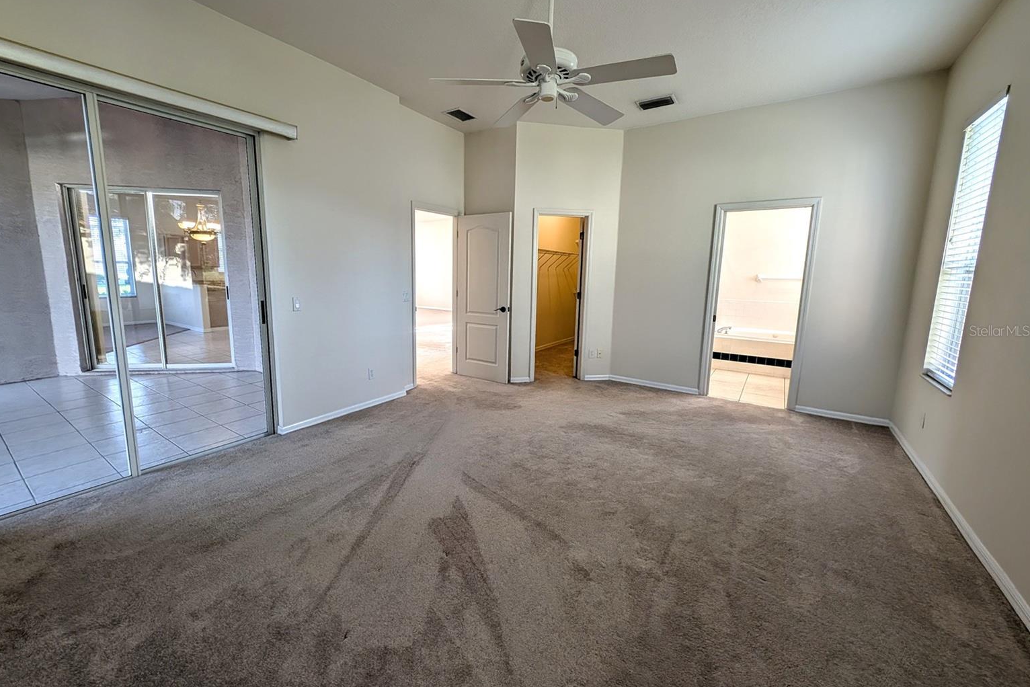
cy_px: 331
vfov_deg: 85.4
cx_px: 497
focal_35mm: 13
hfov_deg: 108.3
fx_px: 372
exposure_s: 1/24
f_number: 1.95
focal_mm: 2.23
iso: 50
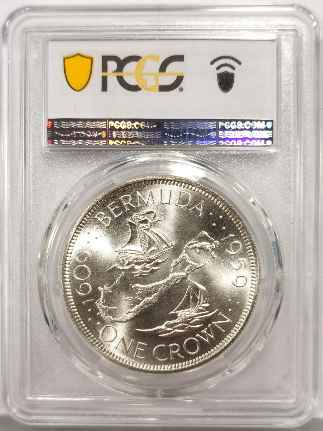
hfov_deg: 27.0
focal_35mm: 54
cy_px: 216
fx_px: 672
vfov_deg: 35.5
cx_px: 162
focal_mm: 5.56
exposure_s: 1/100
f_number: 16
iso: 100
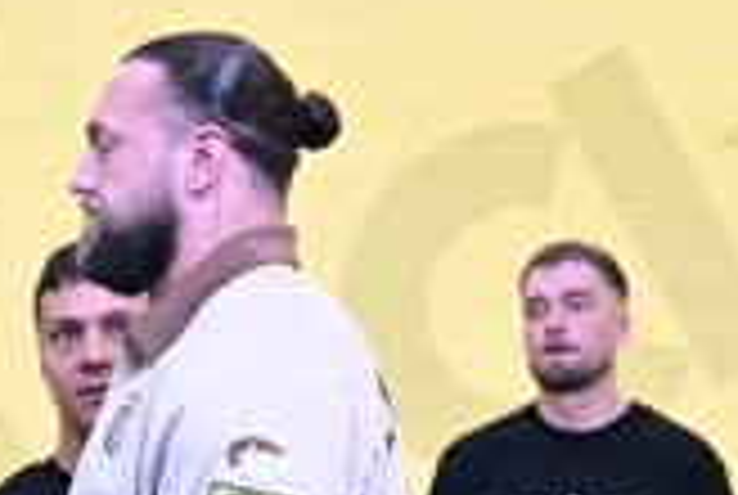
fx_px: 4395
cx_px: 153
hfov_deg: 9.6
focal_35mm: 214
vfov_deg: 6.3
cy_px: 972
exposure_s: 1/250
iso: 2500
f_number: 4.5
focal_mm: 51
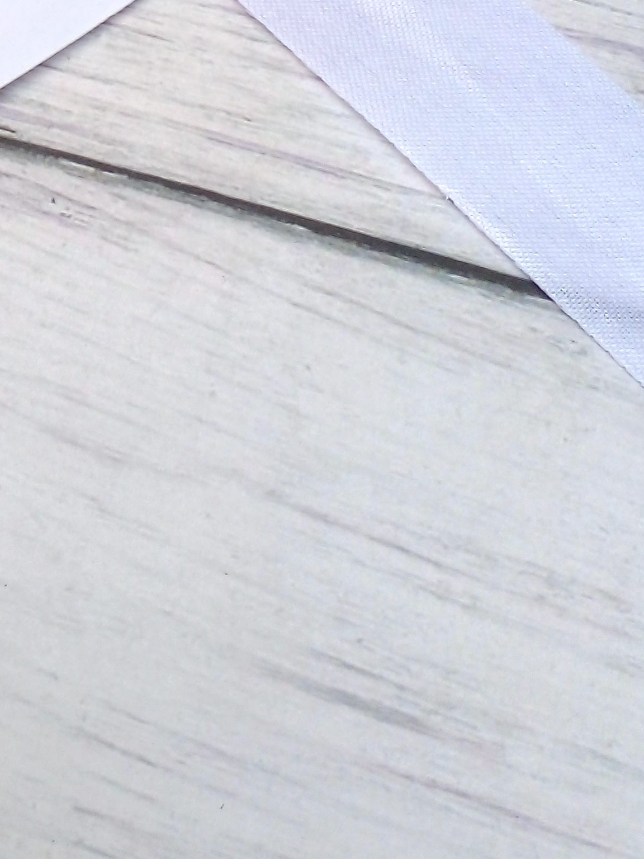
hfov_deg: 20.0
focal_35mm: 72
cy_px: -124
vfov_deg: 24.8
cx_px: 57
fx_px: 1786
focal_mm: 3.6
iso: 40
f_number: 1.9
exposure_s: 1/408
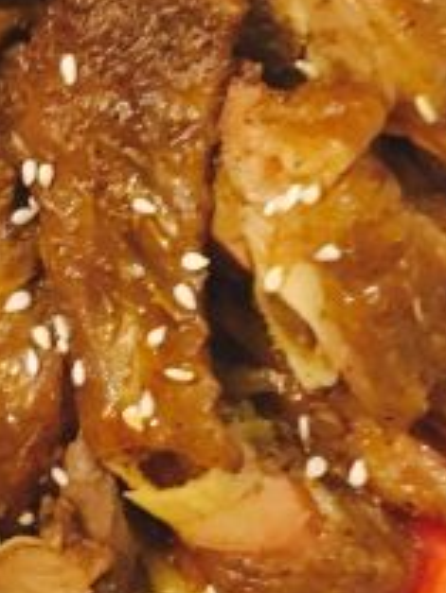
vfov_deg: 19.7
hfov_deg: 15.2
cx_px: 146
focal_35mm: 97
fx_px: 1665
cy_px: 9
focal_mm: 4.15
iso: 640
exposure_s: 1/17
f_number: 2.2
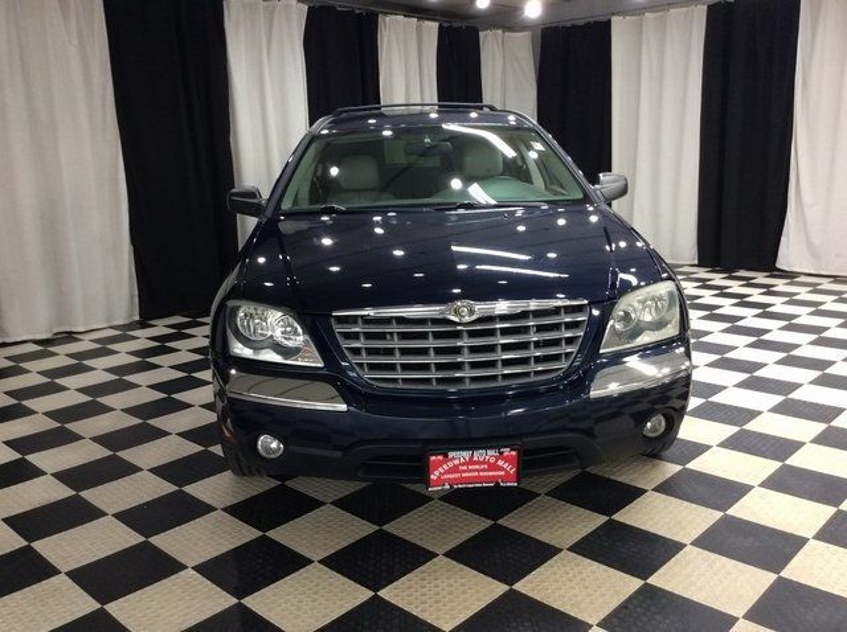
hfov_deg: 56.9
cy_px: 316
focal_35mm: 32
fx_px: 782
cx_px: 424
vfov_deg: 44.1
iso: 80
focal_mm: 3.3
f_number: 2.4
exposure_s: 1/24
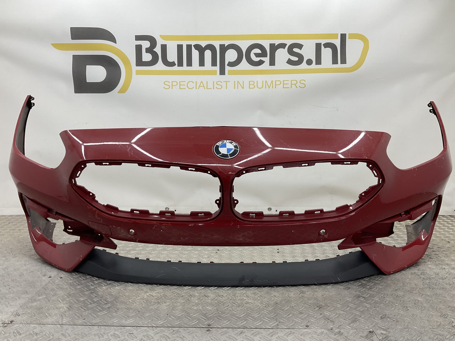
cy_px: 170
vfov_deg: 48.2
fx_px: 381
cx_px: 228
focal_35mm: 29
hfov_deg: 61.7
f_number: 1.8
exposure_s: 1/100
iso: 20
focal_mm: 3
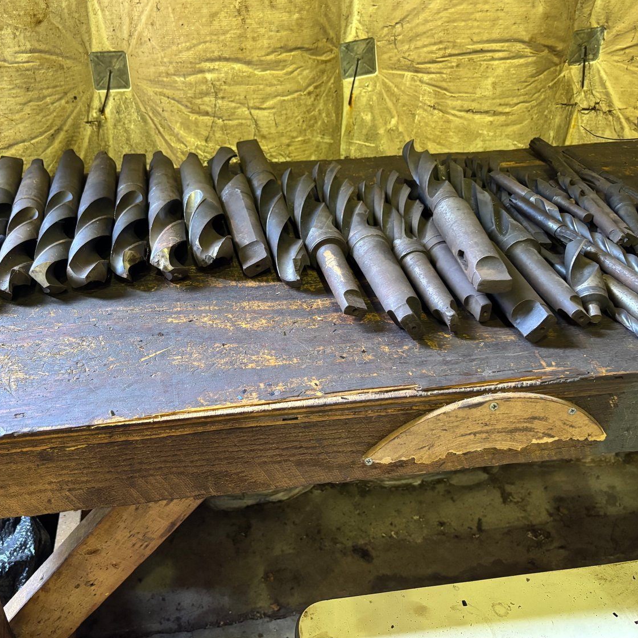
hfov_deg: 52.2
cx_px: 258
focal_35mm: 31
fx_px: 646
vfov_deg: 52.5
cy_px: 316
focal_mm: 5.96
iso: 500
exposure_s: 1/60
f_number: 1.6
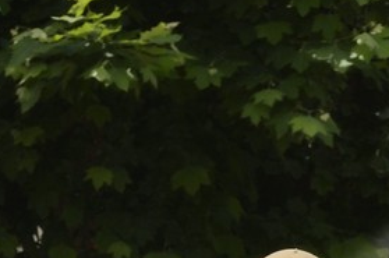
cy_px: 679
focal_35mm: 1005
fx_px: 10841
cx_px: 750
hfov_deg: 2.1
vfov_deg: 1.4
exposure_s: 1/250
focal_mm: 175
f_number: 16
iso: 400
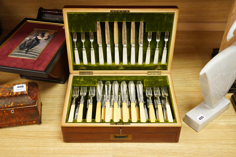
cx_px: 118
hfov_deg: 43.6
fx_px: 295
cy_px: 78
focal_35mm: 45
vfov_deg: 29.9
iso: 2500
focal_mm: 30
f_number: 3.5
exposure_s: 1/320
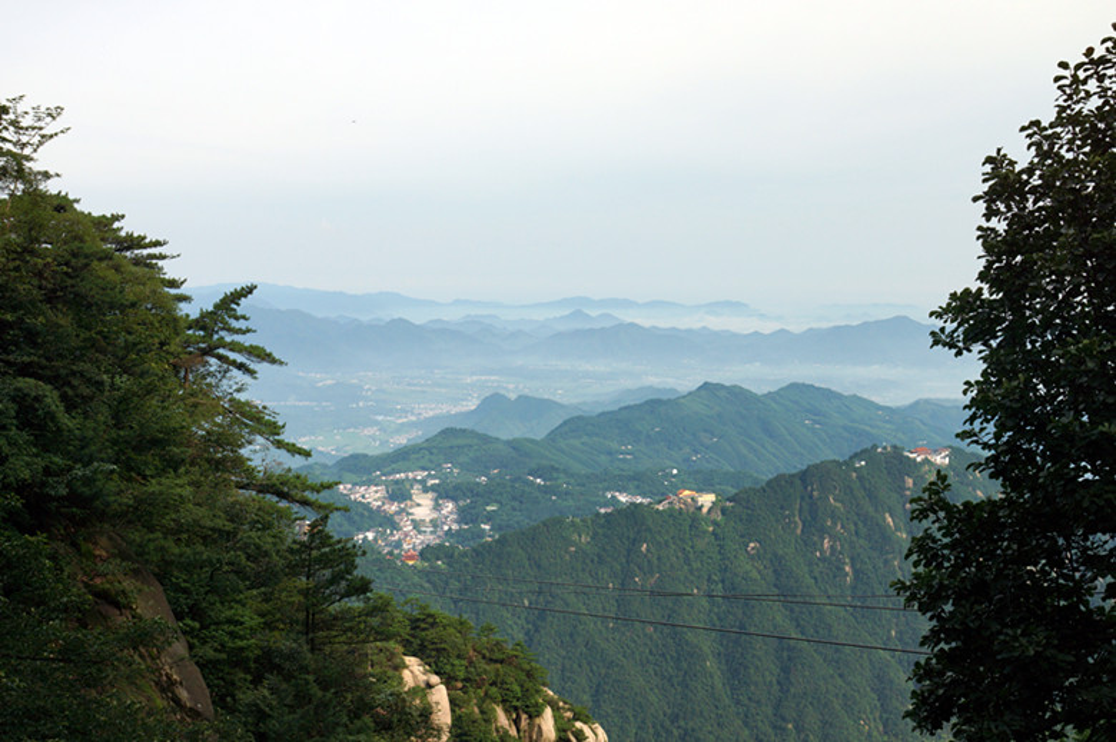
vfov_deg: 31.9
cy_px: 371
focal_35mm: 42
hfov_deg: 46.4
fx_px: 1301
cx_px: 558
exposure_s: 1/200
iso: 100
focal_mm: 28
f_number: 7.1
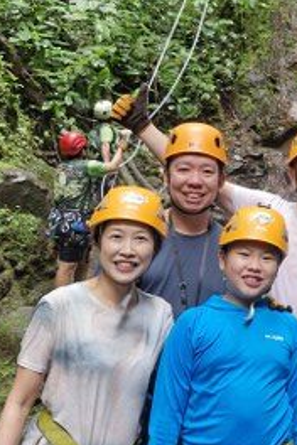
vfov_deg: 34.5
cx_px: 397
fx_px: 718
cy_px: 206
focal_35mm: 58
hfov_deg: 21.0
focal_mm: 5.54
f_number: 1.8
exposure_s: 1/120
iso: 125
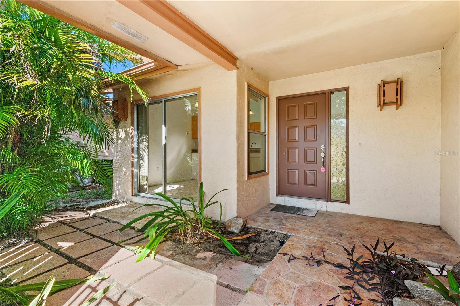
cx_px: 230
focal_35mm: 16
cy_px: 153
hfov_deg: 96.8
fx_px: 204
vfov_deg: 73.6
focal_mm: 16
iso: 320
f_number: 10
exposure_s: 1/20
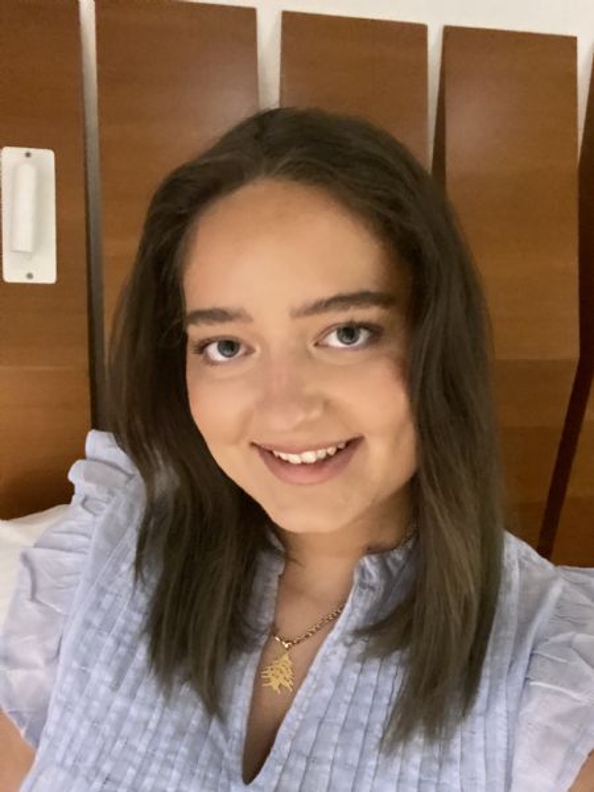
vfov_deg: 60.0
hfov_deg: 46.8
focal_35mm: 30
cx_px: 297
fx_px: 686
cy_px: 396
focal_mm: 2.71
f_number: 2.2
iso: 1250
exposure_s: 1/17
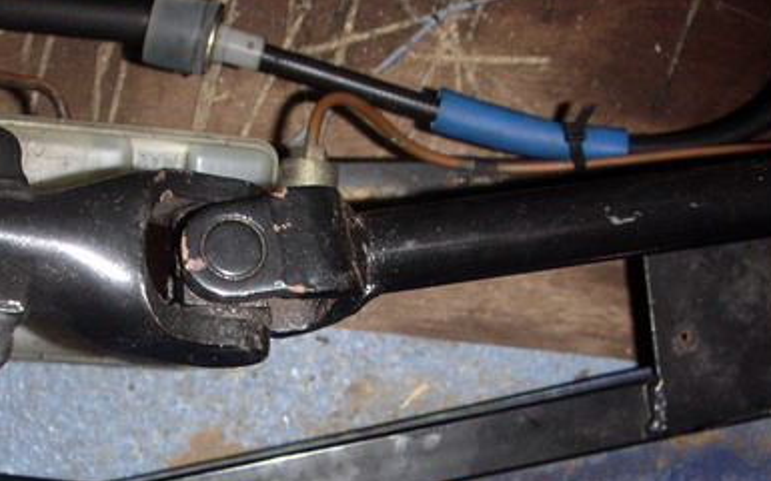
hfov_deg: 30.1
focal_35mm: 67
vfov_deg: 19.1
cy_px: 427
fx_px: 1407
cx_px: 190
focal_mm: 6
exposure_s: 1/50
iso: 160
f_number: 6.6
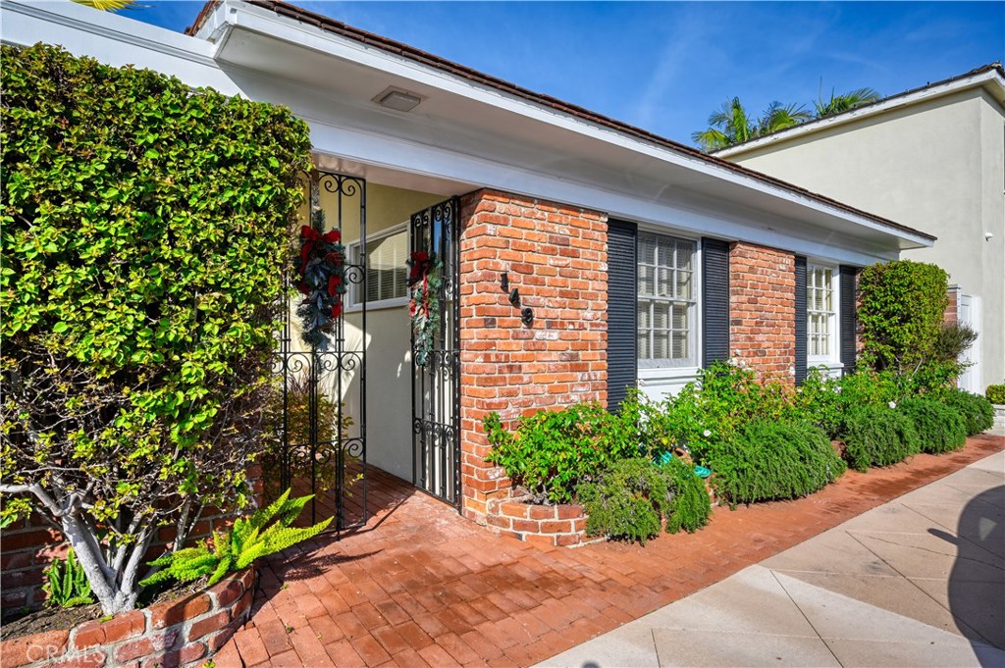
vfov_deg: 61.8
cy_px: 334
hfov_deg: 84.0
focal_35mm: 20
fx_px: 558
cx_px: 502
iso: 200
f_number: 14
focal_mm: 20
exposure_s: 1/160
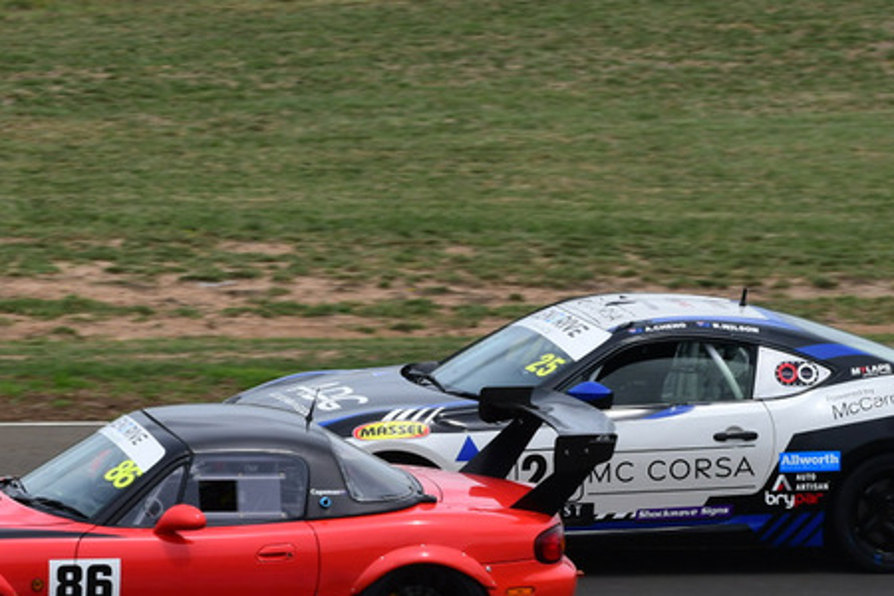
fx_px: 15246
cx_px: 223
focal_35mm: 614
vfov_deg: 2.2
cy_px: 387
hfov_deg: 3.4
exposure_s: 1/640
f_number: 11
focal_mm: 230
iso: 400
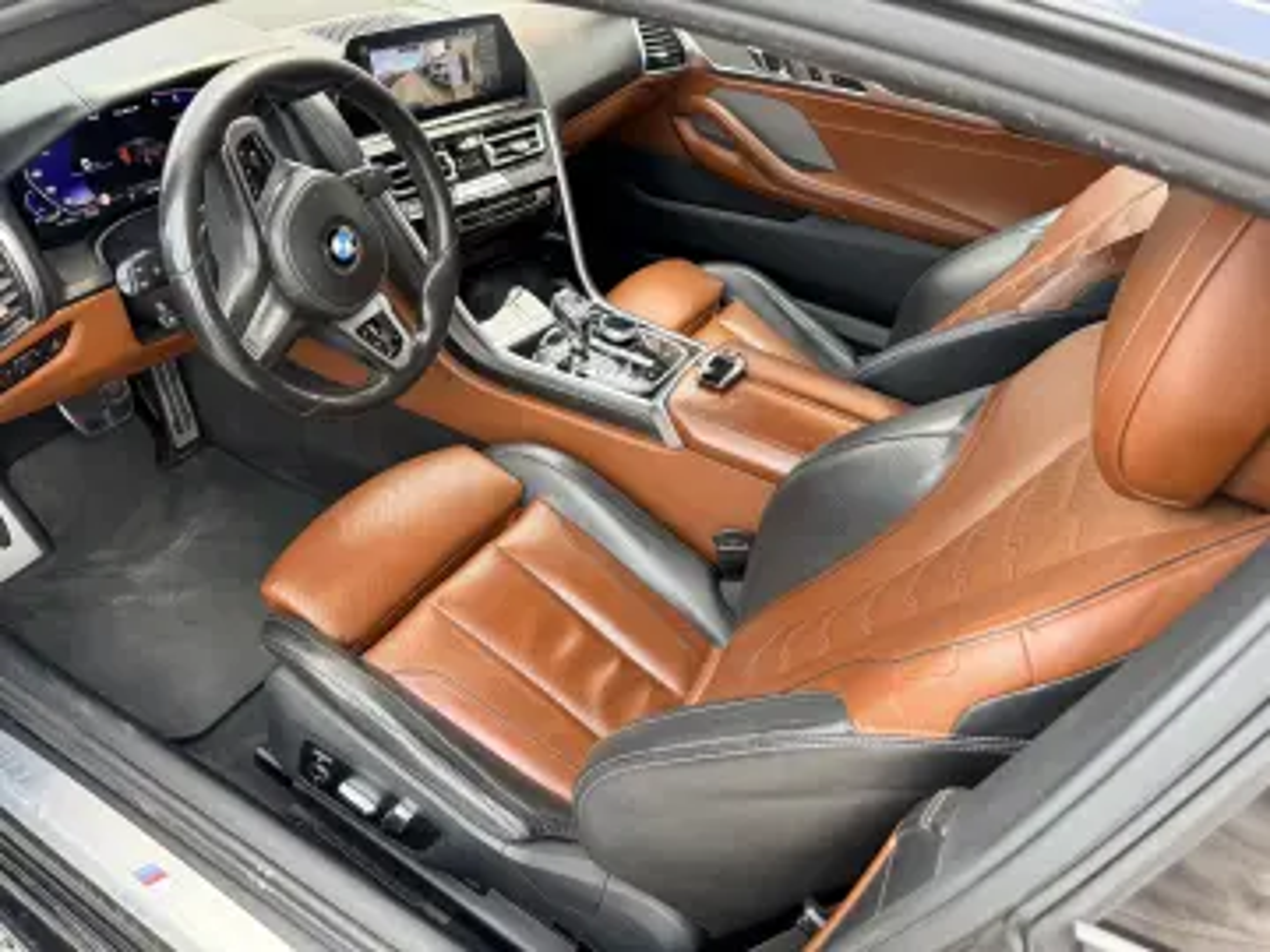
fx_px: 881
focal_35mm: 24
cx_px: 635
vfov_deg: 56.8
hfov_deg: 71.6
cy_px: 476
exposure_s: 1/190
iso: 125
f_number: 1.78
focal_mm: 6.76
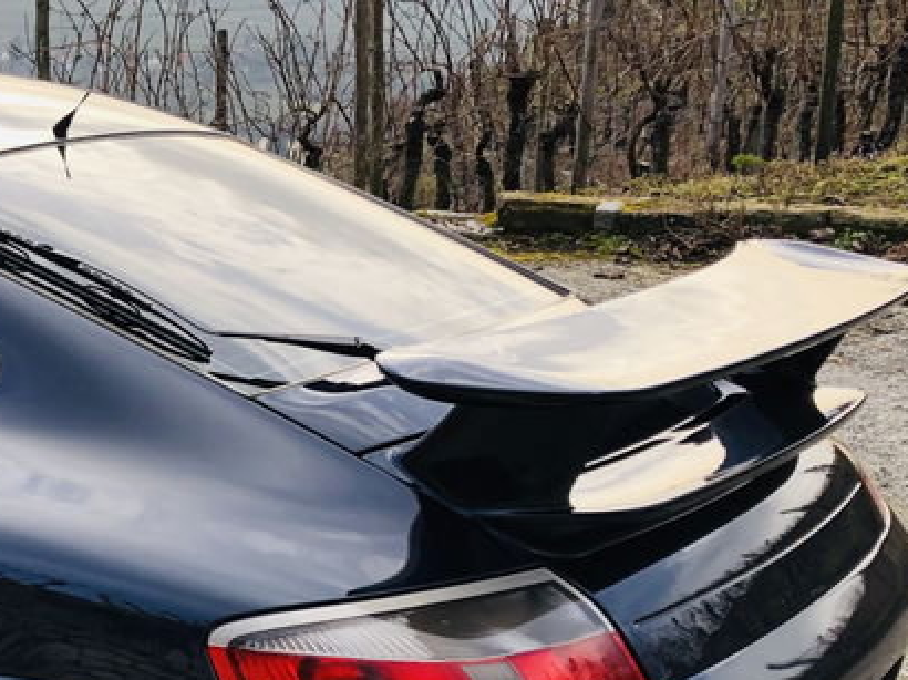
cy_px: 567
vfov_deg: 20.7
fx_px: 1835
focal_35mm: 70
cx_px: -69
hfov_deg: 25.9
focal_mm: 3.99
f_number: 1.8
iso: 20
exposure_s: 1/412
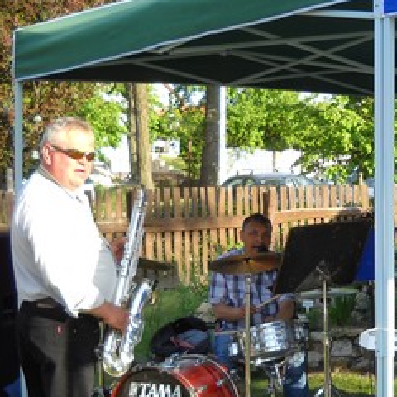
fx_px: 1077
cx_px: 422
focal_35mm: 83
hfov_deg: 20.1
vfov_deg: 20.9
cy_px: 209
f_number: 3.1
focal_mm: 6.72
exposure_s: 1/192
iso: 64
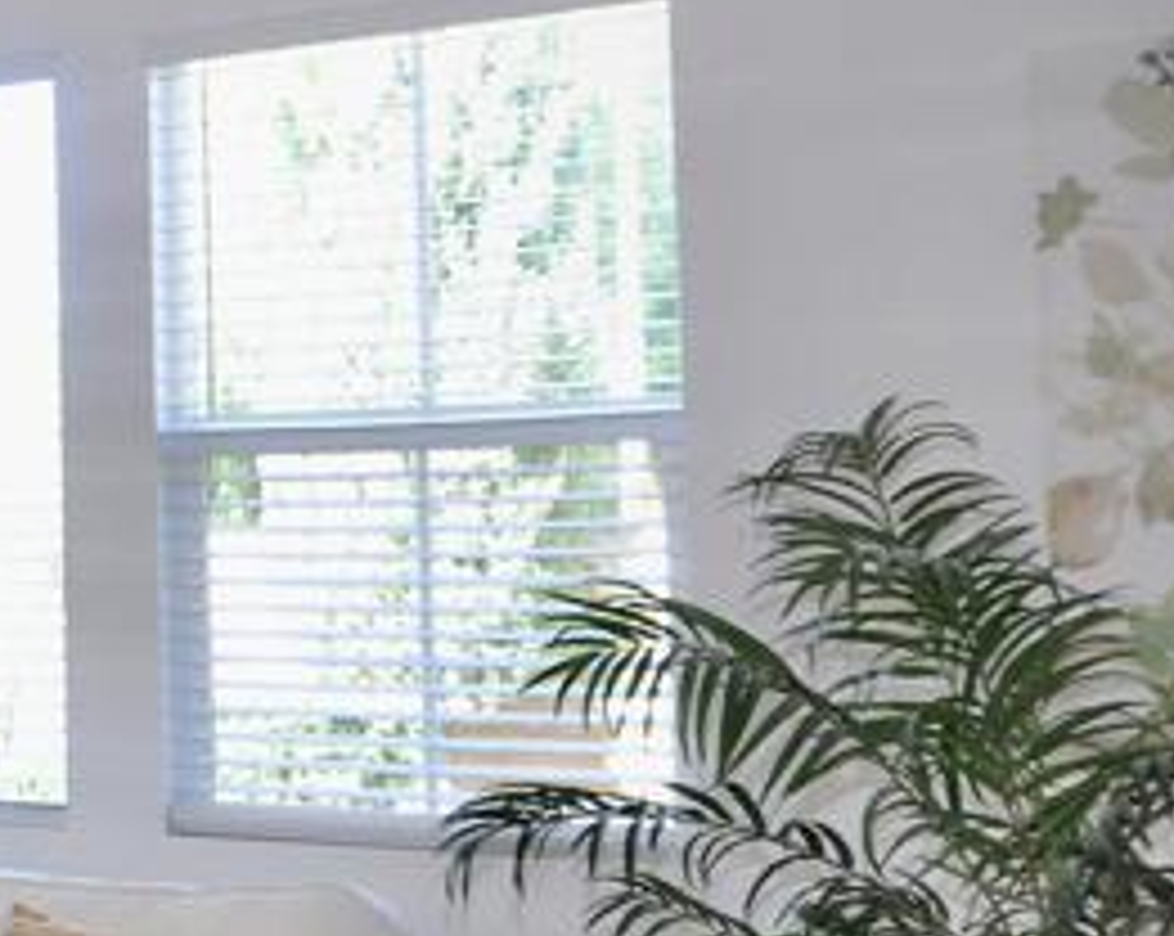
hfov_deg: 19.8
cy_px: 752
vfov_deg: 21.0
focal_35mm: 72
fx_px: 2492
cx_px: -922
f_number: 4.5
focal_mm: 13
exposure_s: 1/80
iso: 400
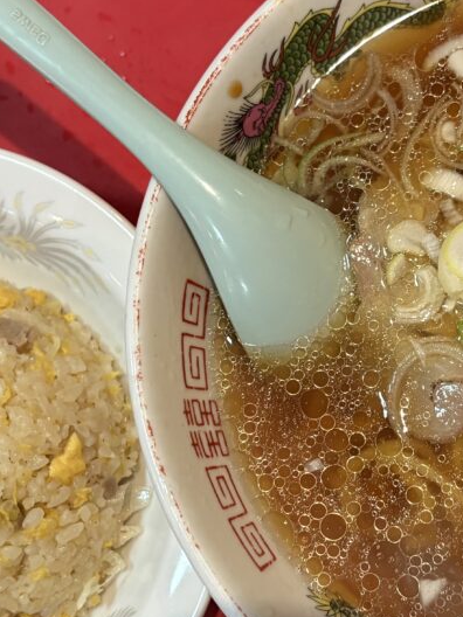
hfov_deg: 23.1
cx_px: 336
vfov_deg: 30.6
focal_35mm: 63
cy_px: 389
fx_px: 1124
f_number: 1.6
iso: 200
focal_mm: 5.96
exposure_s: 1/50
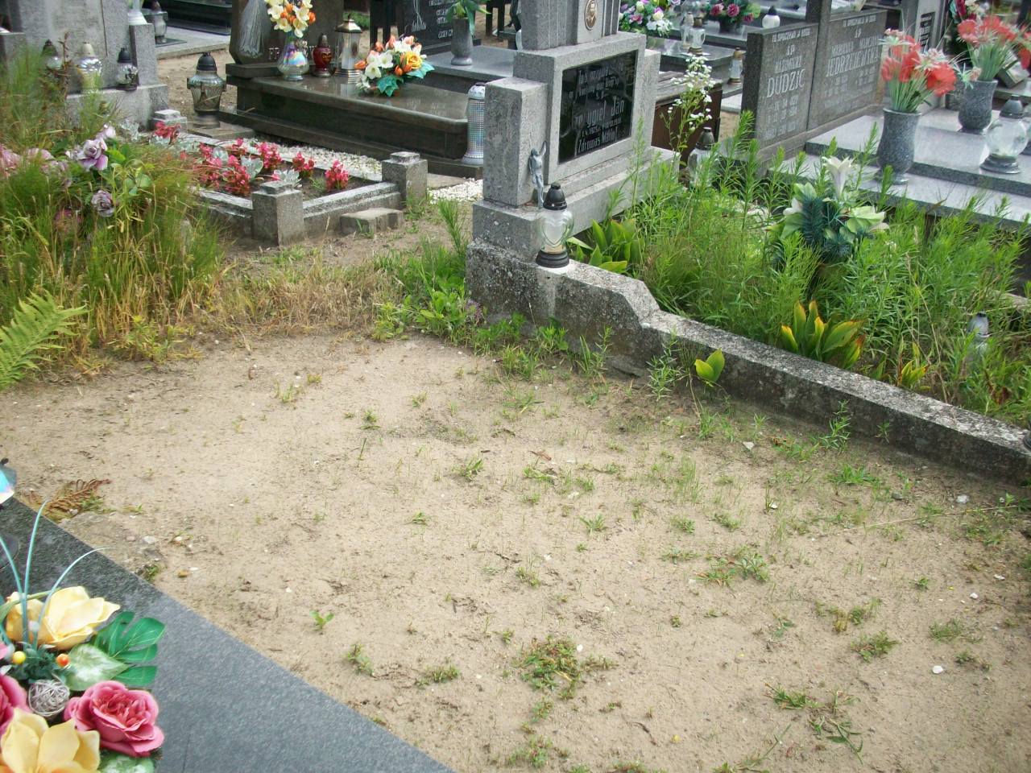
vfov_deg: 38.7
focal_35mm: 37
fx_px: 1102
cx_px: 516
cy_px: 386
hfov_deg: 50.1
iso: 80
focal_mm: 6.2
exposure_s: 1/656
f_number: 2.8
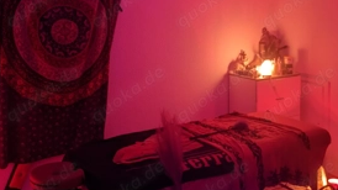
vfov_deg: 26.7
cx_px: 173
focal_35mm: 43
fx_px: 385
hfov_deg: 47.4
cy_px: 19
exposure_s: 1/25
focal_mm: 4.38
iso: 149
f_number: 1.73
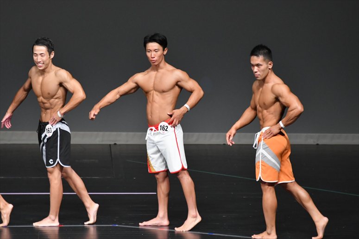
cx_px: 180
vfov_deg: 4.0
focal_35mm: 345
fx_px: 3439
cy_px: 120
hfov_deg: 6.0
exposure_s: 1/400
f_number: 5.6
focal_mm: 230
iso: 4000
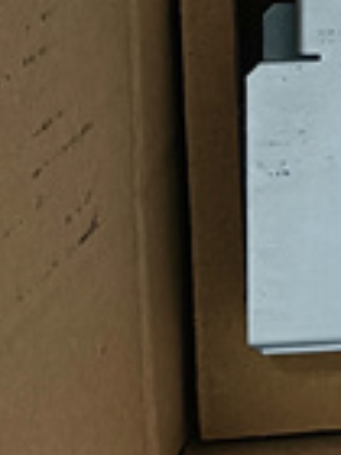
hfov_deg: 10.9
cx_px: 585
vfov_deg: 12.7
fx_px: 1681
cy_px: -552
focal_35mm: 128
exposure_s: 1/33.3
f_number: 1.9
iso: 991
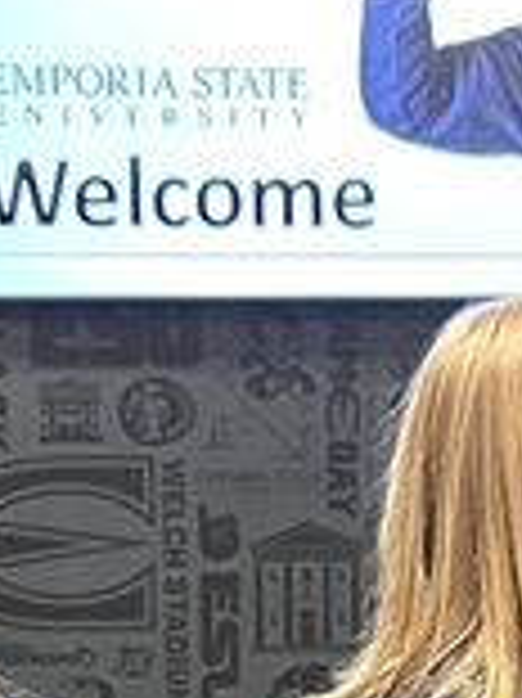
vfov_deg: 11.1
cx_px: 594
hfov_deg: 8.5
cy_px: 1054
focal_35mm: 172
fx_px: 3463
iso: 200
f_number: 1.6
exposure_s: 1/60
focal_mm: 5.1
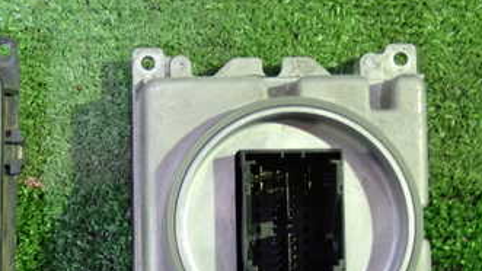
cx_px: 84
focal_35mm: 75
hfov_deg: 27.6
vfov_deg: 16.0
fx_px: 958
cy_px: 220
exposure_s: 1/25
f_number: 2.7
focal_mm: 6.83
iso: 800
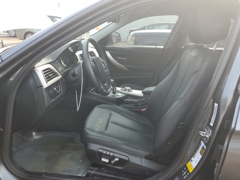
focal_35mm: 26
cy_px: 90
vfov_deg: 53.1
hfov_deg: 67.3
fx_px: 180
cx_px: 120
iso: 50
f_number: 1.5
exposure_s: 1/345
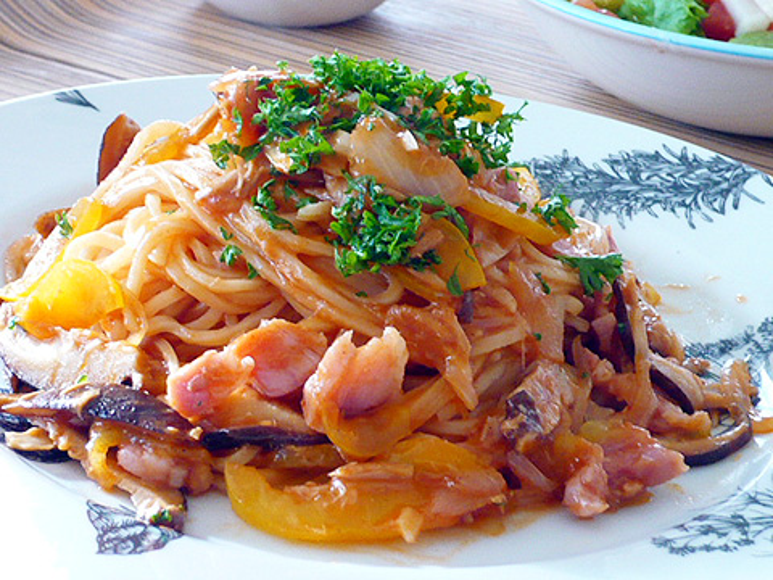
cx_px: 386
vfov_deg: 18.2
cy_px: 290
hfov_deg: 24.1
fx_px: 1809
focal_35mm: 81
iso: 200
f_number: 4
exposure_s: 1/25
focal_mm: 8.9
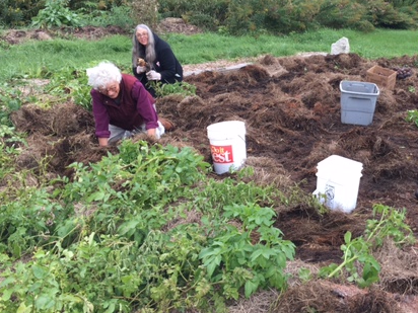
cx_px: 310
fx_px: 543
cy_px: 76
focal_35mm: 45
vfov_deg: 31.6
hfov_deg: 40.9
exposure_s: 1/120
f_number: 2.2
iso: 32
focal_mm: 4.15
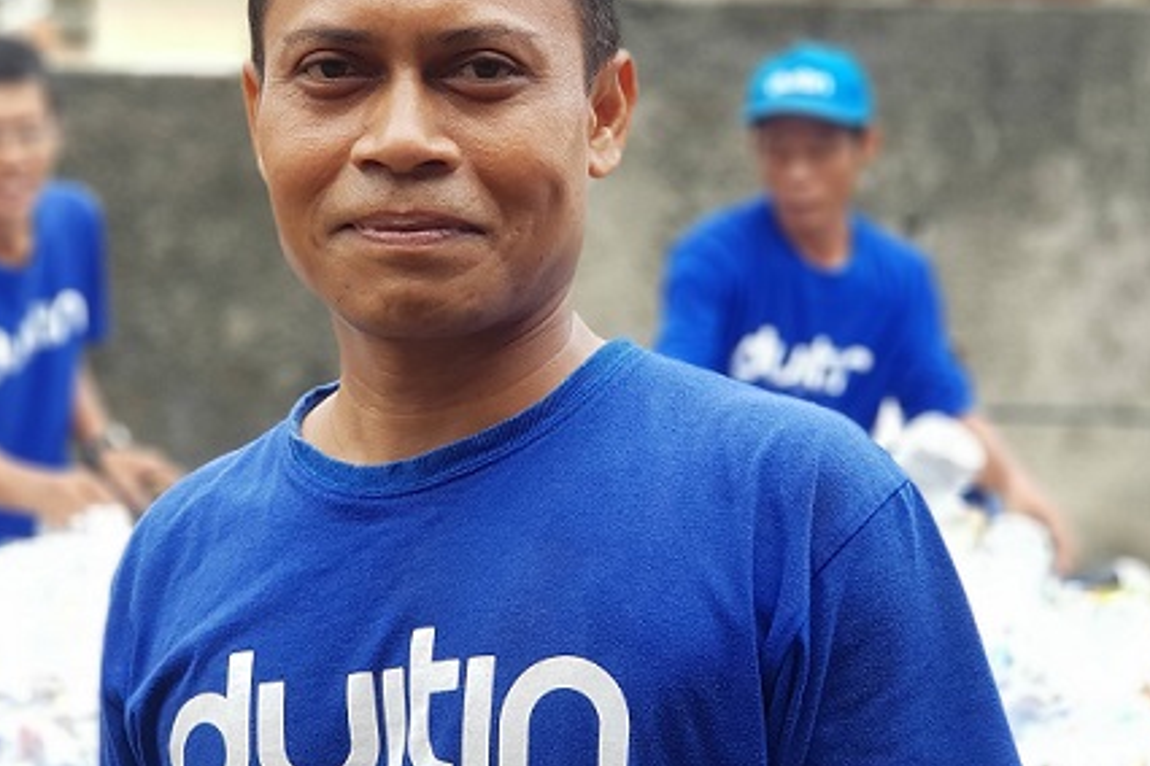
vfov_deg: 16.7
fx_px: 2619
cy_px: 402
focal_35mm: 82
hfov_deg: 24.7
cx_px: 505
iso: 32
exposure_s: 1/120
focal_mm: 6
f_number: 2.4
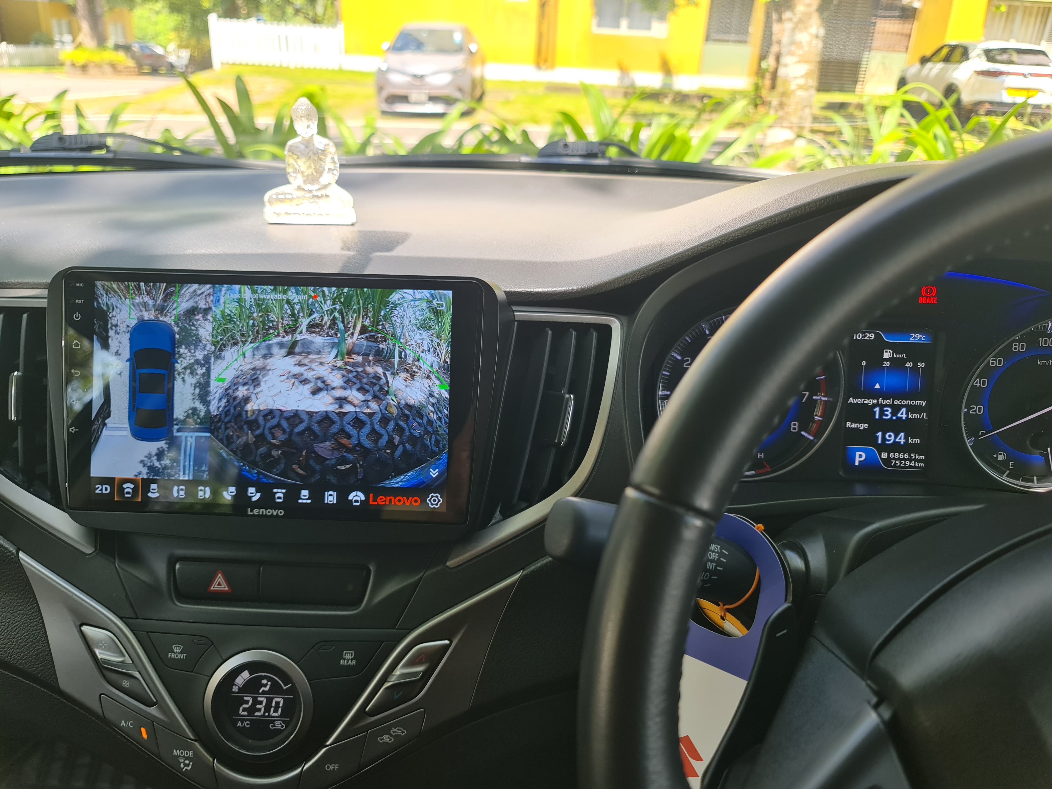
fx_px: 760
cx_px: 526
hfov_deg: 69.4
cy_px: 394
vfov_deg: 54.9
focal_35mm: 25
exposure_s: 1/100
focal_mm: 7
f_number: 1.8
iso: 50
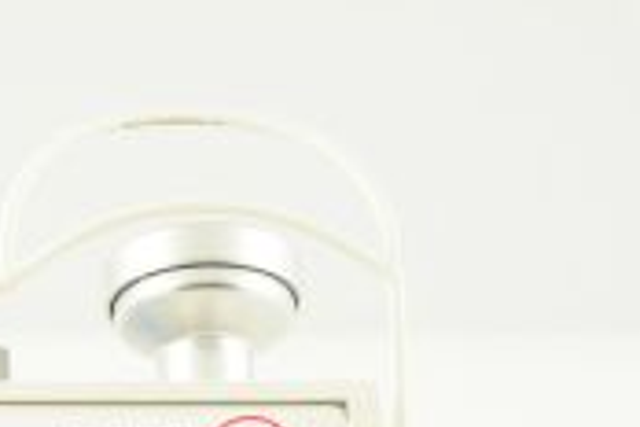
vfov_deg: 7.5
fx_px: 3182
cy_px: 701
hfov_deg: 11.4
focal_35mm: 179
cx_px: 7
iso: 800
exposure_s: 1/125
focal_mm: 52
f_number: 7.1
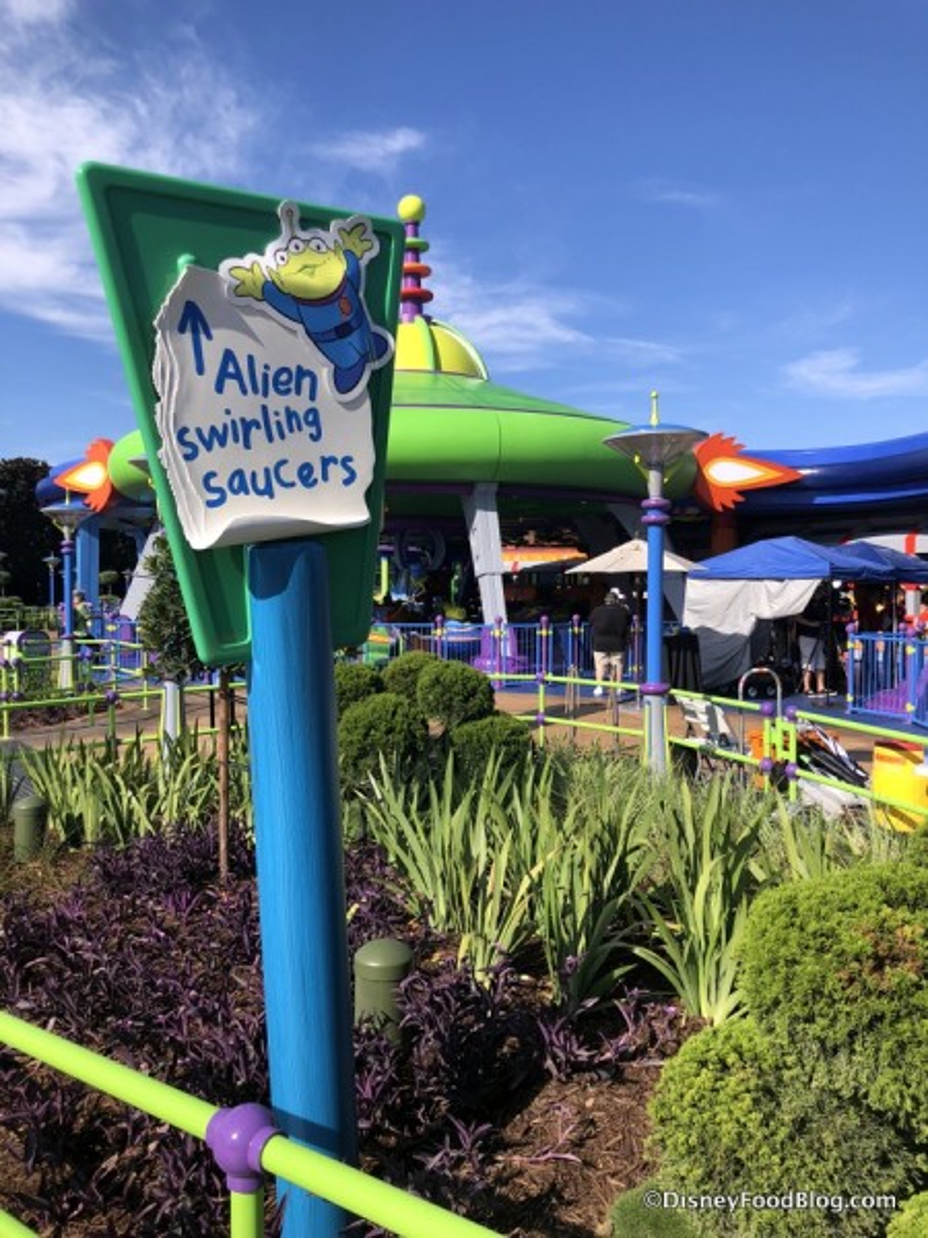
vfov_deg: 63.4
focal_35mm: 28
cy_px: 619
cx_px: 464
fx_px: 1001
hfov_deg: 49.7
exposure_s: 1/1453
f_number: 1.8
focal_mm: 3.99
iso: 20
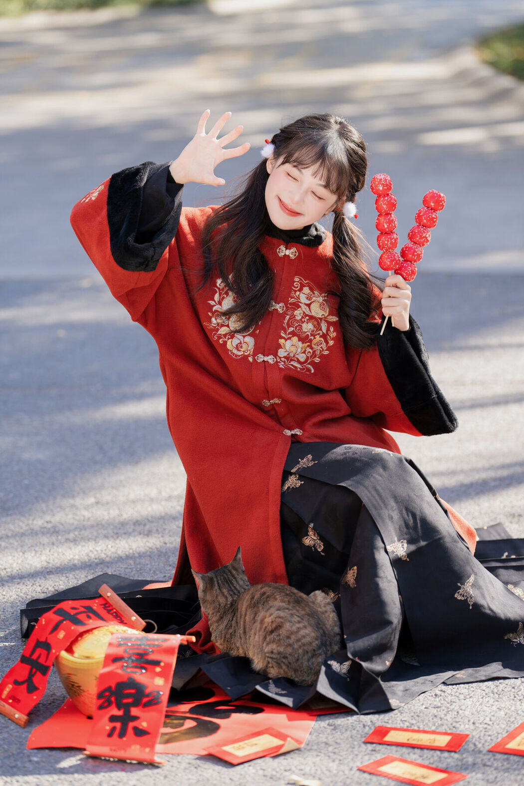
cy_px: 393
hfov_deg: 12.1
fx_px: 2467
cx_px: 262
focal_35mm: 113
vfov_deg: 18.1
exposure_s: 1/400
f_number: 2.8
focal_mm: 113
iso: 200
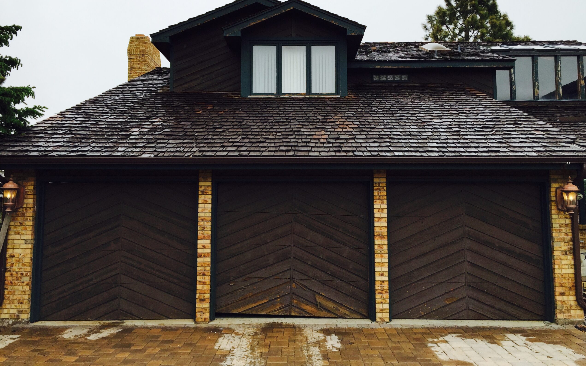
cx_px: 295
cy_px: 153
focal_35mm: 31
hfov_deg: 61.2
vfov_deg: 40.5
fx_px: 495
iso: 32
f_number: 2.2
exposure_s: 1/732
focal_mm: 4.15
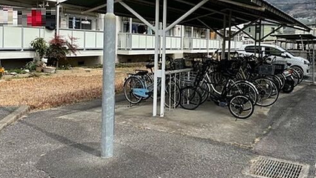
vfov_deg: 31.6
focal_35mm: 37
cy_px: 50
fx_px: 310
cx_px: 201
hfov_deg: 53.3
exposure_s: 1/2747
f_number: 1.6
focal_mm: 4.2
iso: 32
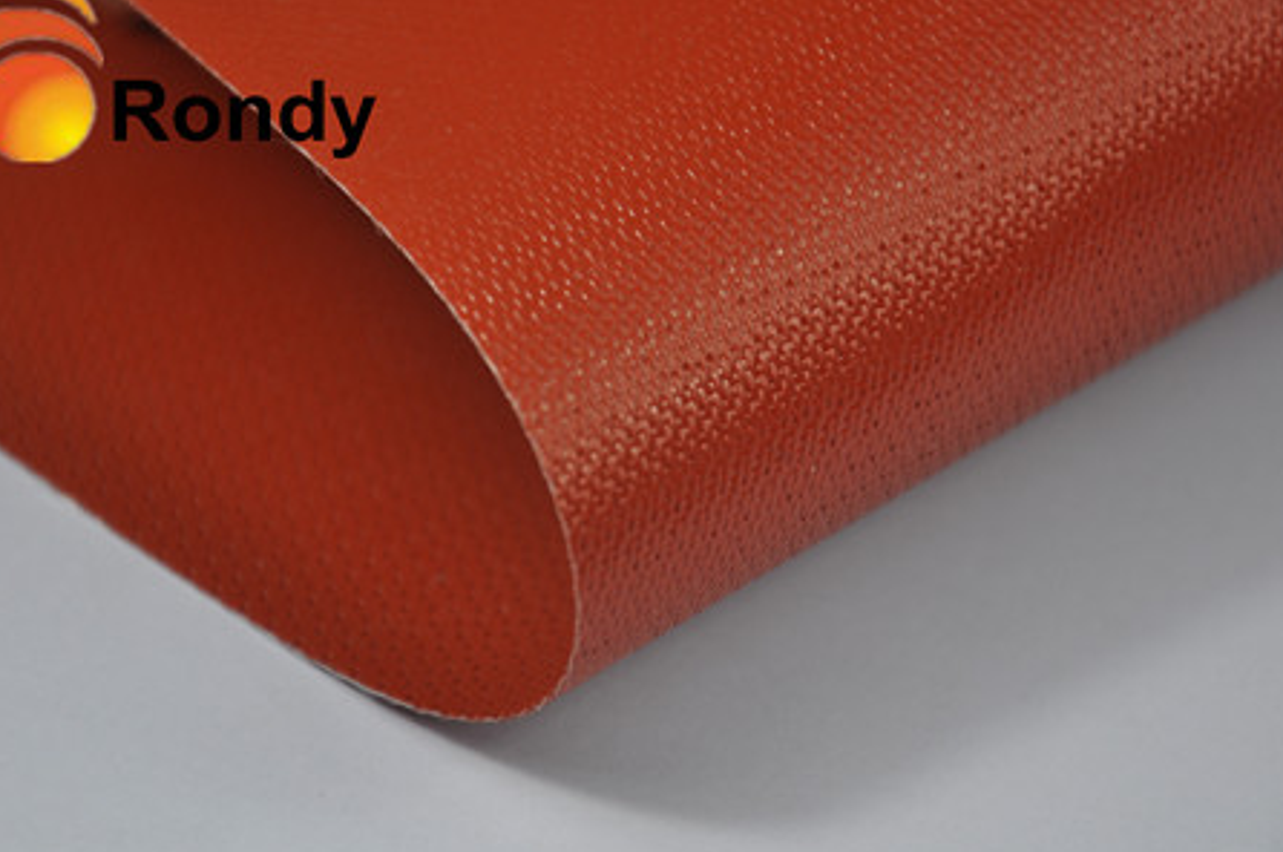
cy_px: 423
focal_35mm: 177
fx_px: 6283
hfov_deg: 11.7
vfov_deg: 7.8
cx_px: 618
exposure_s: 1/160
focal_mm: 105
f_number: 6.3
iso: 250
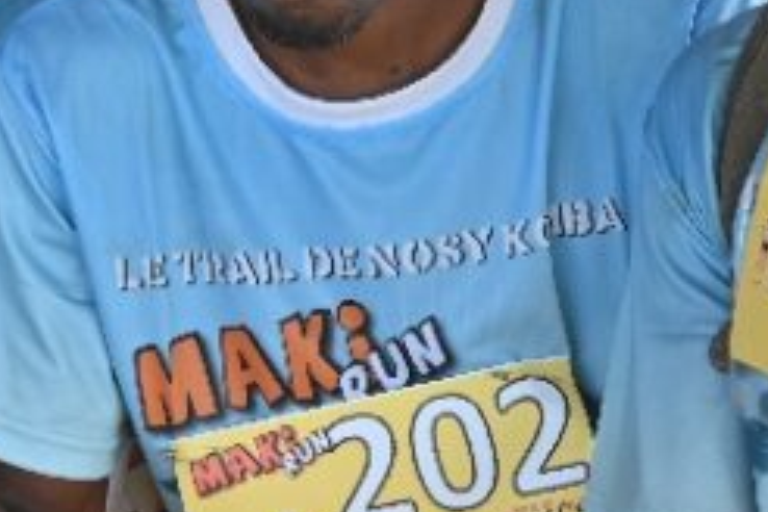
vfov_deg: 10.4
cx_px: 406
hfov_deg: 15.6
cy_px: -42
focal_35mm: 131
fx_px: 2794
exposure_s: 1/250
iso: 200
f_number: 4.5
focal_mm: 42
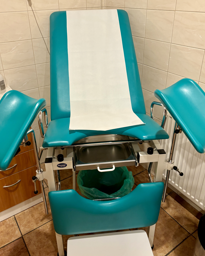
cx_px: 94
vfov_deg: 58.4
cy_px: 106
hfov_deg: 48.5
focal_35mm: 30
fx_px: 228
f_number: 1.6
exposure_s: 1/50
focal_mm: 5.96
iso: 160
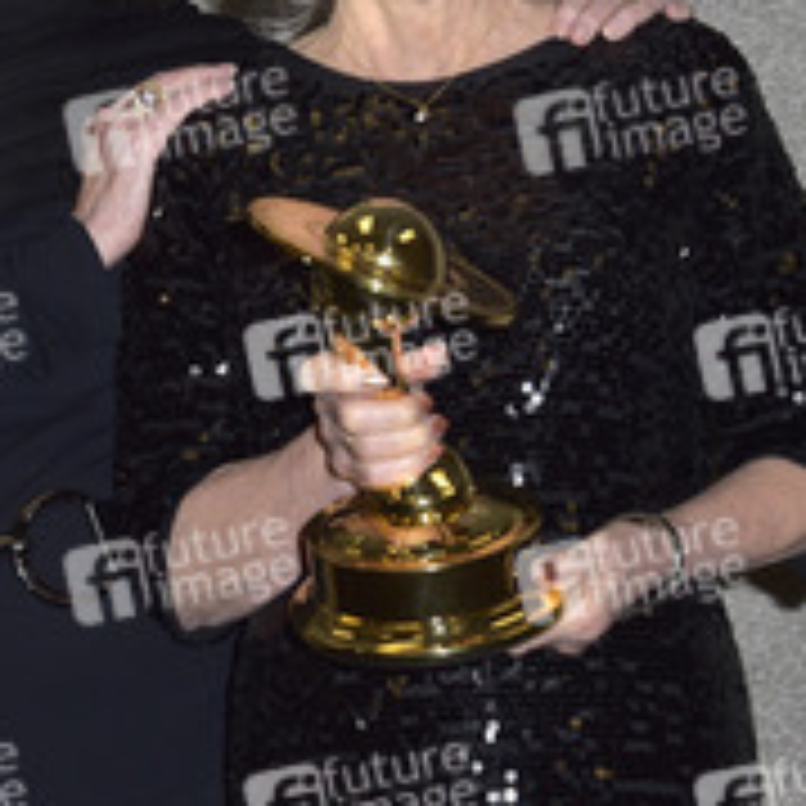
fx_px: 3820
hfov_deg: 12.0
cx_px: 239
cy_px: 234
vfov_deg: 12.0
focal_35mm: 145
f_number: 6.3
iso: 500
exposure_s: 1/250
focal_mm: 68
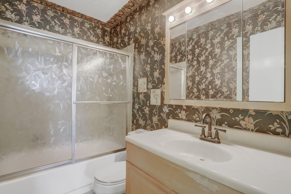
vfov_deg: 73.7
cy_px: 97
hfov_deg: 96.7
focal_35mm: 16
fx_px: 129
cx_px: 146
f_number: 4
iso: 800
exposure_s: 1/25
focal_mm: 16
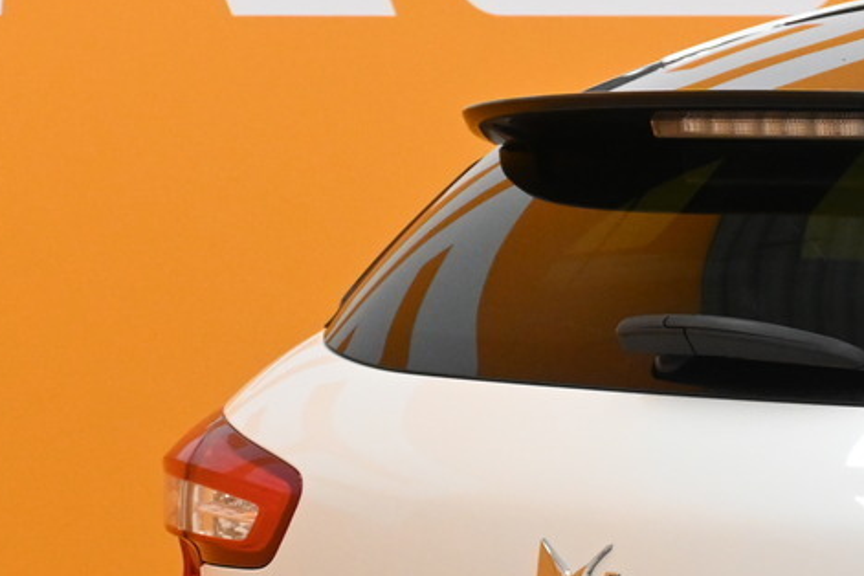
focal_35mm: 142
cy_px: 659
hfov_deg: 13.5
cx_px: 1370
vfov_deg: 9.6
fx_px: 3404
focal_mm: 27.5
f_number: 6.3
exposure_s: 1/160
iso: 1600
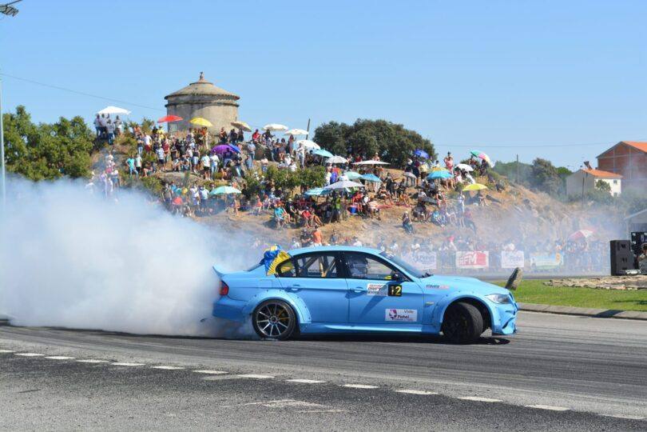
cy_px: 216
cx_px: 324
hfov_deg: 24.6
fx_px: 1483
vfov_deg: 16.6
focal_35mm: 82
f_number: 6.3
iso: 400
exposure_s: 1/1600
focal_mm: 55
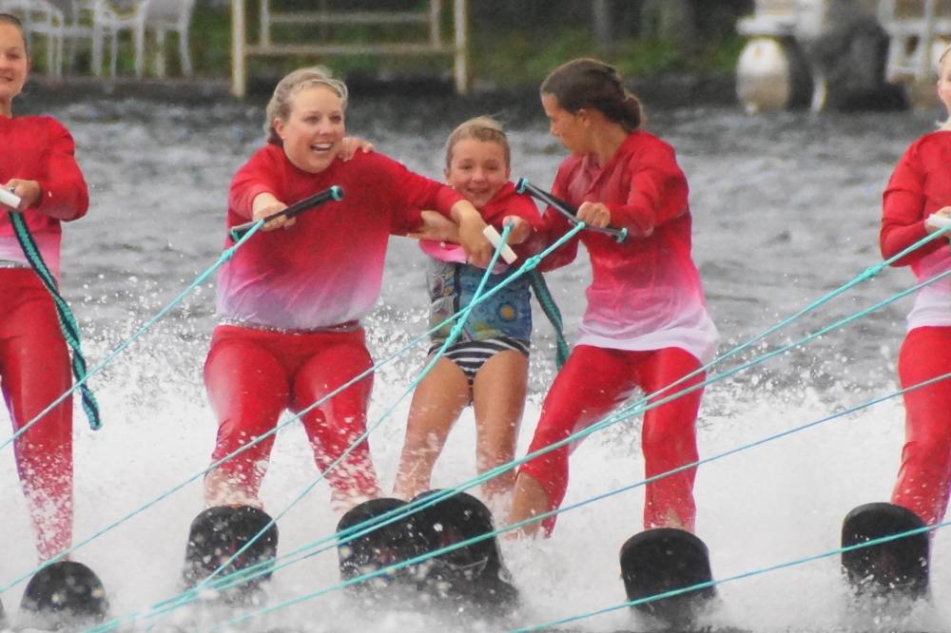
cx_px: 476
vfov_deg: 3.7
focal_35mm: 375
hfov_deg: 5.5
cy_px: 316
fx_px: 9902
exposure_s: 1/320
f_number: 6.3
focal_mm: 250
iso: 1600
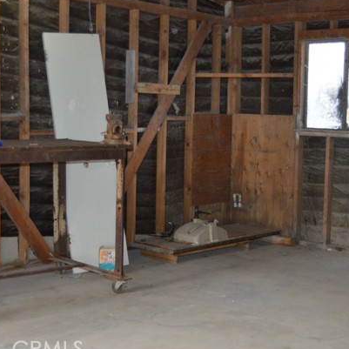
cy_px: 176
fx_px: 696
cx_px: 198
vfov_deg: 28.2
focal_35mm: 61
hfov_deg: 28.1
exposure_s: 1/80
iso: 400
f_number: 4.2
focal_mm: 30
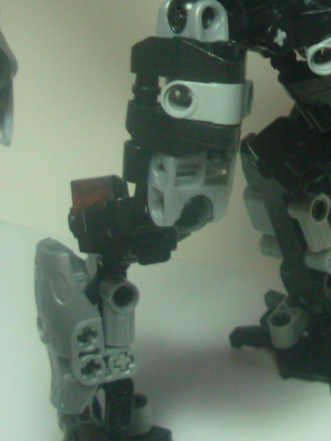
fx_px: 1287
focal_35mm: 101
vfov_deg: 18.9
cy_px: 7
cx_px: 323
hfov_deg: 14.4
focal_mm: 6.3
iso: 122
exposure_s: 1/32
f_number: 2.9
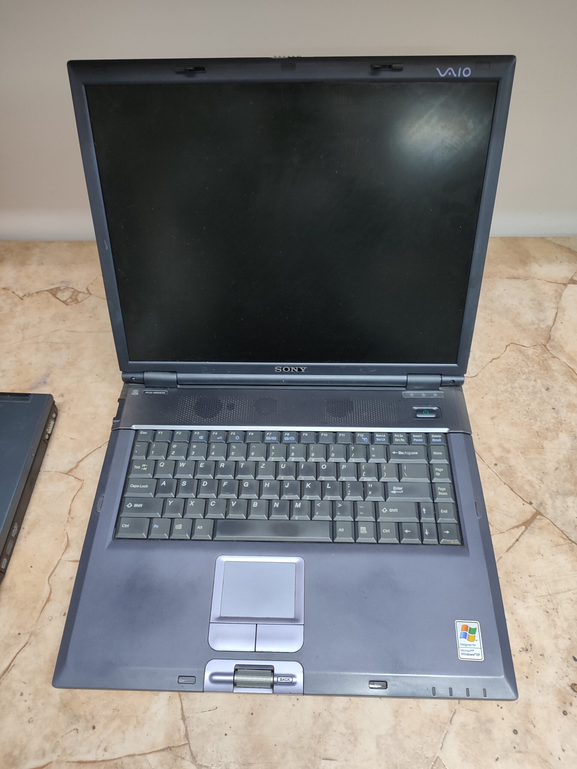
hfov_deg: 56.8
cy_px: 384
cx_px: 288
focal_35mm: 24
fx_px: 533
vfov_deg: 71.6
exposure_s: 1/33
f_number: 1.89
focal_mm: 5.89
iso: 336
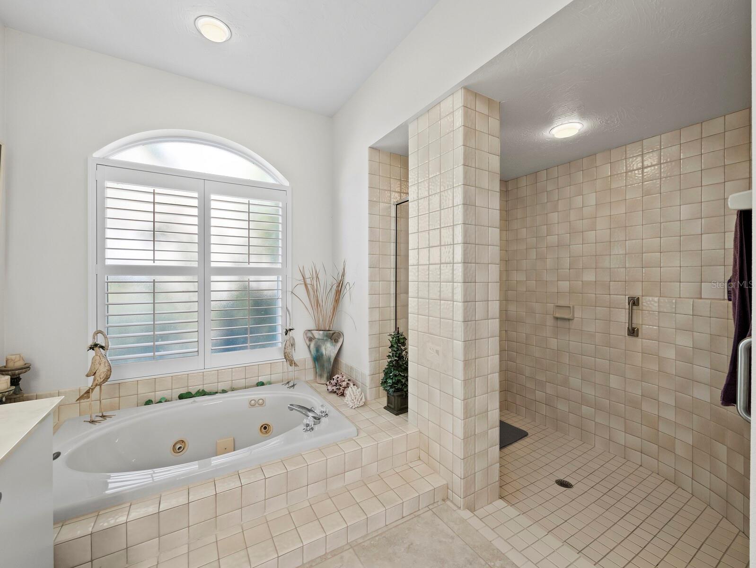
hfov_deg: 102.0
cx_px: 378
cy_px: 284
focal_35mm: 14
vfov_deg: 85.7
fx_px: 306
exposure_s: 1/3
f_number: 10
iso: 500
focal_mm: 7
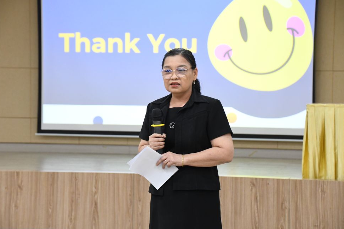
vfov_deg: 11.6
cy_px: 109
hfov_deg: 17.3
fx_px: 1127
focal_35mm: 118
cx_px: 171
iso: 3200
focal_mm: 75
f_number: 5
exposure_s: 1/80
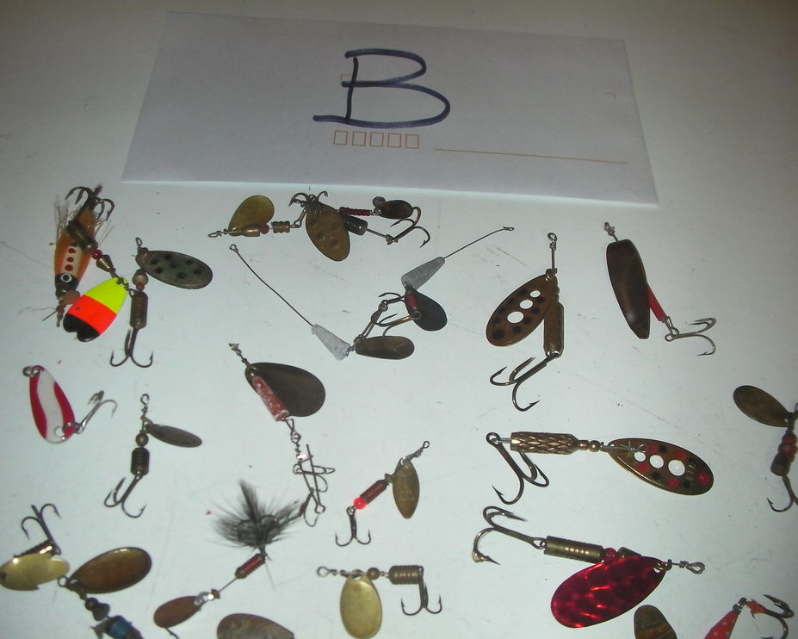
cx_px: 382
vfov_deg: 37.3
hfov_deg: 45.8
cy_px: 318
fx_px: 945
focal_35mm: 40
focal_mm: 6.3
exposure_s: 1/30
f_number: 3.5
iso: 200
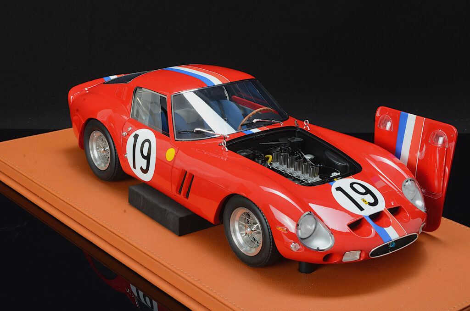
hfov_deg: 29.9
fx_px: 879
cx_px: 235
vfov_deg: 20.1
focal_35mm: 68
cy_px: 156
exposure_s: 1/5
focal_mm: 45
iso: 400
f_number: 20
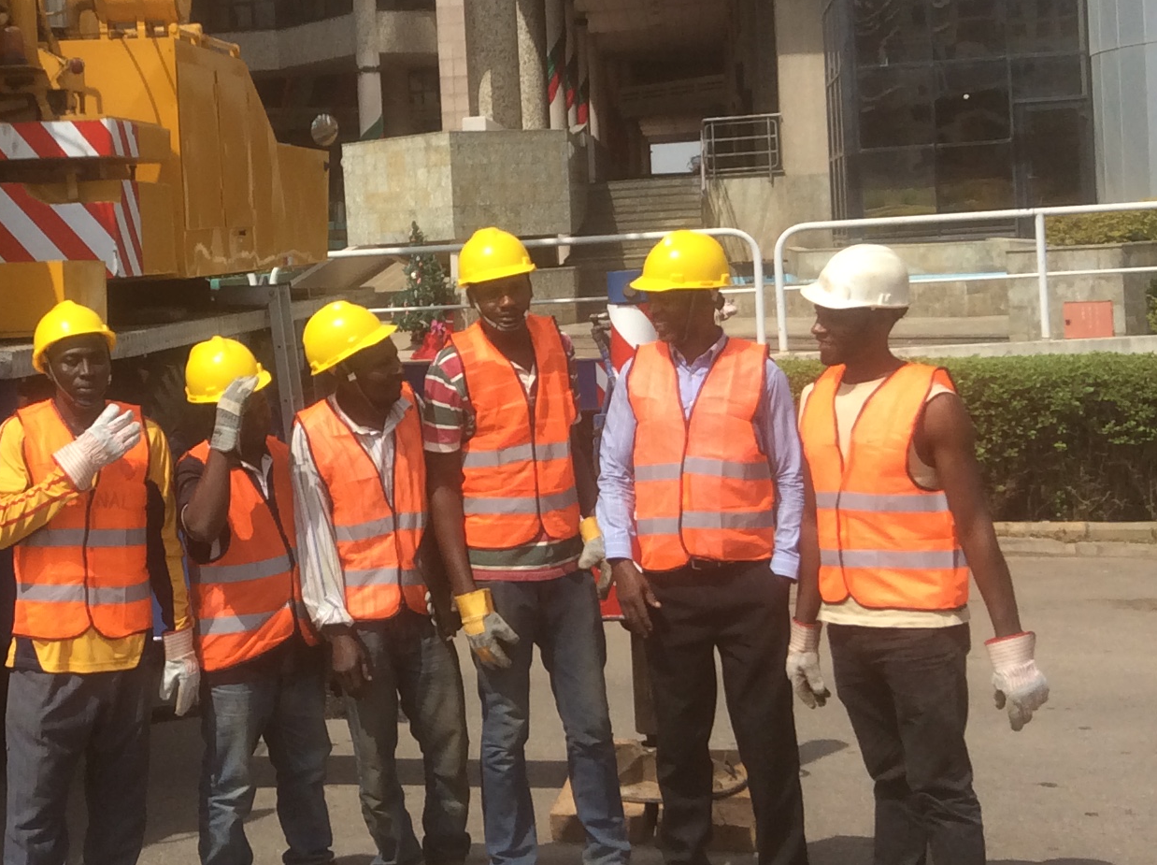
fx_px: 2236
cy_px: 295
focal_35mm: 67
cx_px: 256
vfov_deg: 21.8
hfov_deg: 28.5
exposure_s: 1/1079
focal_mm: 3.3
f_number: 2.4
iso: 32
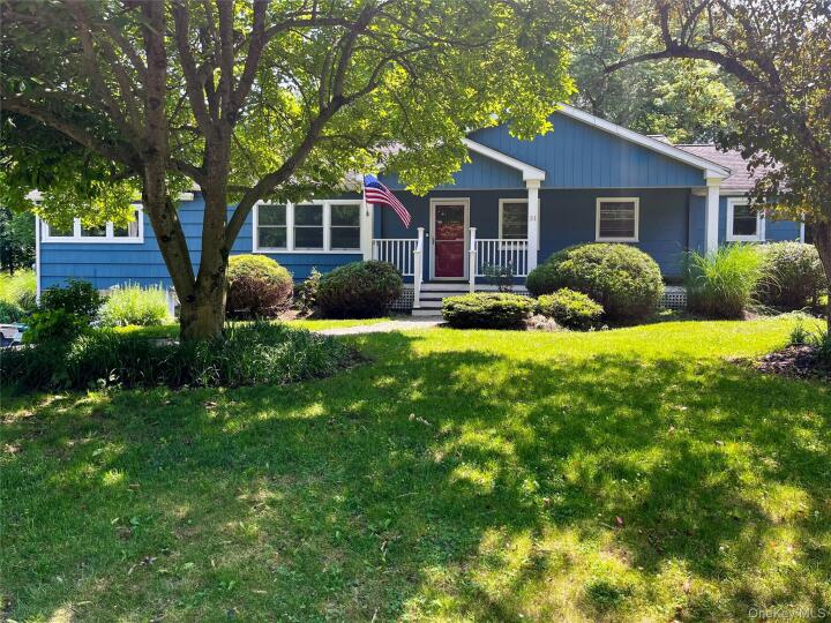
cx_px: 416
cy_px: 312
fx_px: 624
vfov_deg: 53.1
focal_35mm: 26
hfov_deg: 67.3
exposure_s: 1/491
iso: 50
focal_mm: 5.1
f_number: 1.6
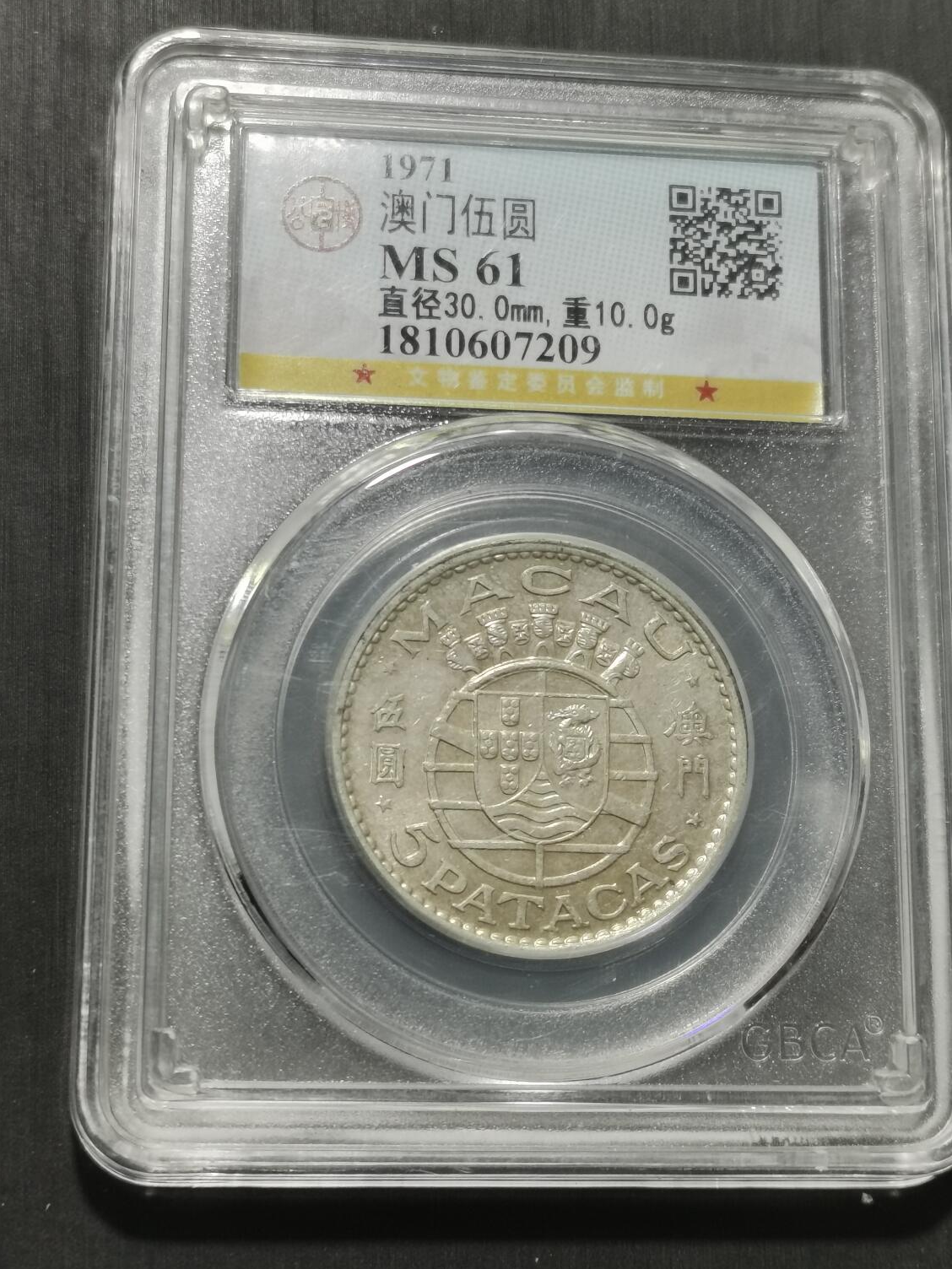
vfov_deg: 29.0
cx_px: 551
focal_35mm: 67
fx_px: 2457
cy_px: 602
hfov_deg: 21.9
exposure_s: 1/120
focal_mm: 5.58
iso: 100
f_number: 1.8
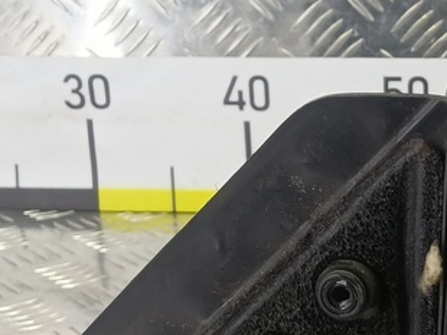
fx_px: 981
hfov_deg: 24.7
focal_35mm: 76
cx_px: 427
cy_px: 250
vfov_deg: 19.2
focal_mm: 4.11
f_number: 1.6
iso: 153
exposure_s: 1/50
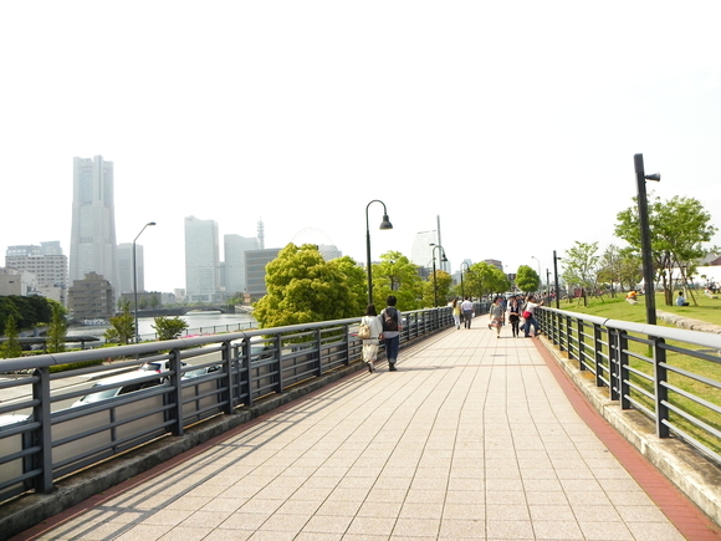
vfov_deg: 53.1
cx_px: 360
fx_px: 542
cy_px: 270
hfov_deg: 67.3
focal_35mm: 26
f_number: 3.2
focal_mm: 4.6
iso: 160
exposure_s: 1/2000
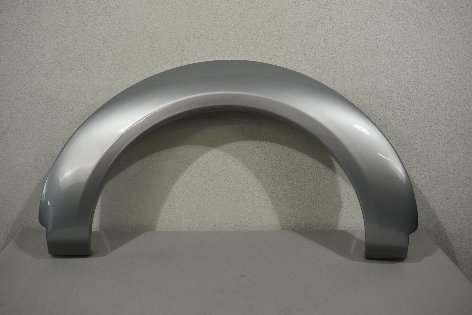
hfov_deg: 55.1
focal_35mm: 34
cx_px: 236
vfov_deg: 38.4
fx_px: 452
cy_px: 158
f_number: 5.6
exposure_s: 1/125
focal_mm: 23
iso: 250
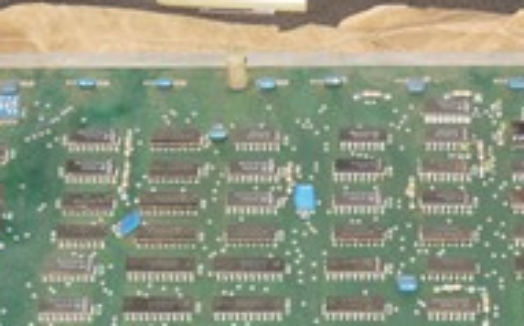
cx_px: 406
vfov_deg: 9.1
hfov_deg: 14.7
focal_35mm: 142
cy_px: 381
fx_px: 2026
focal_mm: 10.2
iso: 200
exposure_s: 1/60
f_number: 4.1
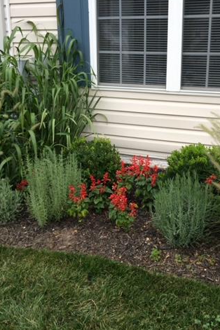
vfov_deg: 47.4
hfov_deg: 32.2
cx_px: 156
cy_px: 165
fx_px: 376
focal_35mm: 41
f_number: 2.2
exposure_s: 1/172
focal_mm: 4.15
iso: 32
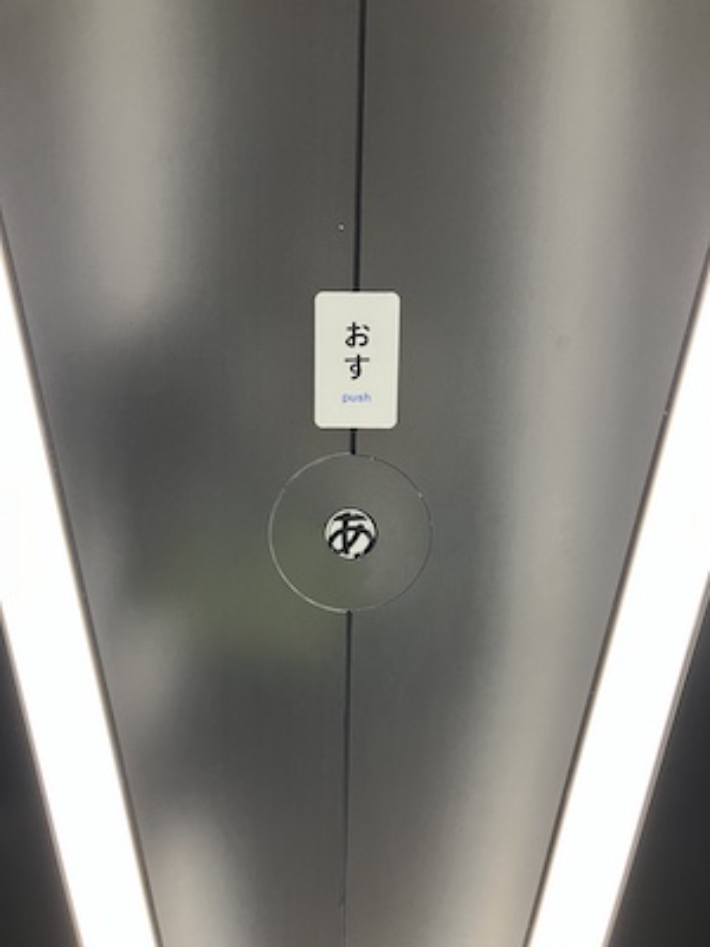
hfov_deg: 49.7
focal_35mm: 28
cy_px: 474
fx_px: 766
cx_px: 355
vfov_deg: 63.4
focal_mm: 3.99
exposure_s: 1/60
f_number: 1.8
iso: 160
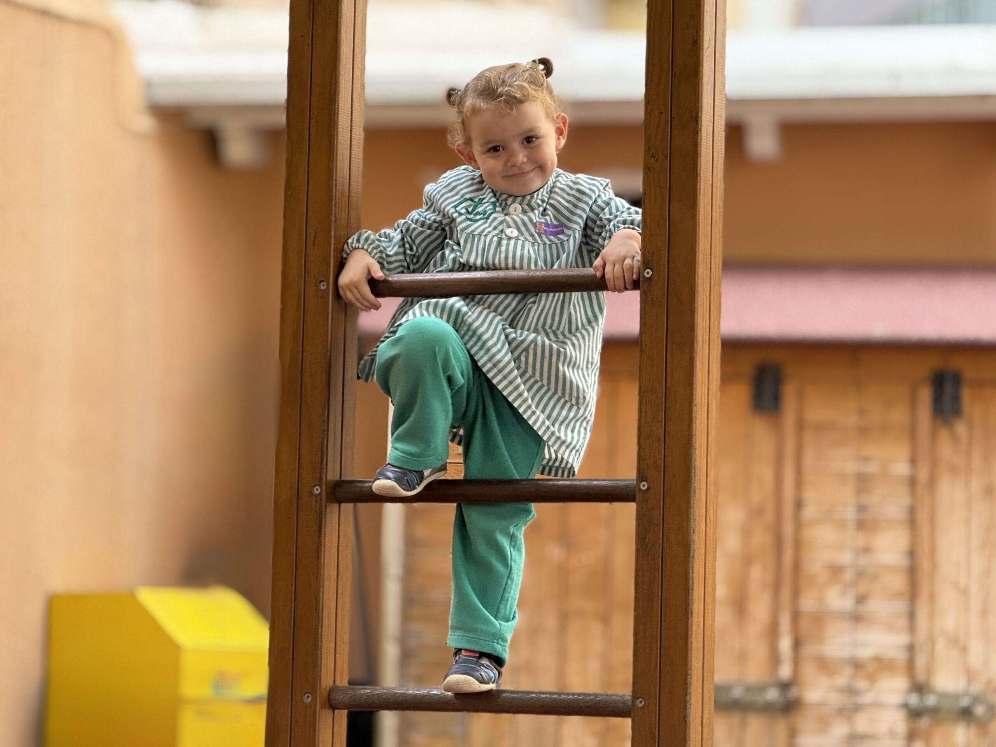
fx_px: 3453
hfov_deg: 16.4
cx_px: 498
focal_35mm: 120
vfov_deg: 12.3
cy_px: 374
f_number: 2.8
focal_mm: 15.66
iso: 50
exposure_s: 1/99
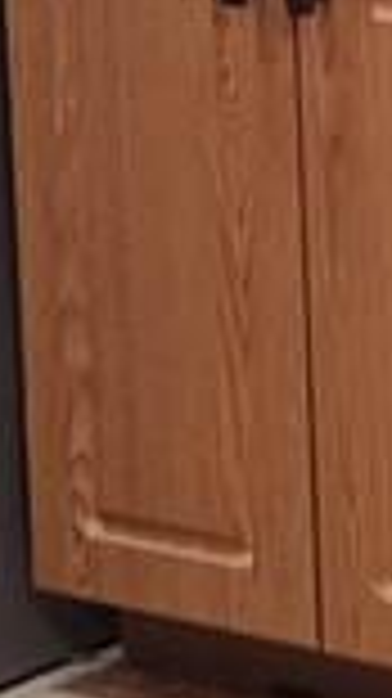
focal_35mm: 259
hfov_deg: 4.6
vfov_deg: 8.2
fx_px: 4794
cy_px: -189
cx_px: 793
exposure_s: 1/120
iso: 640
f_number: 1.7
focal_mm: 6.3
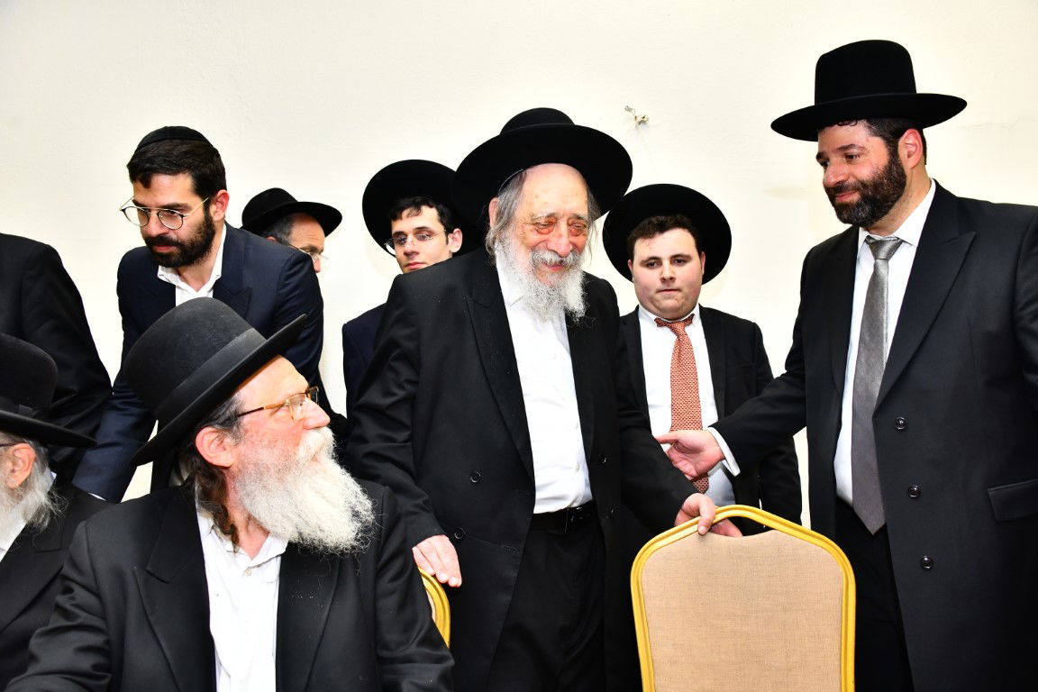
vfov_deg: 46.4
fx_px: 807
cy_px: 346
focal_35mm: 28
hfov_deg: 65.5
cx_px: 519
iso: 1250
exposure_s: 1/160
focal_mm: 28
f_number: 5.6
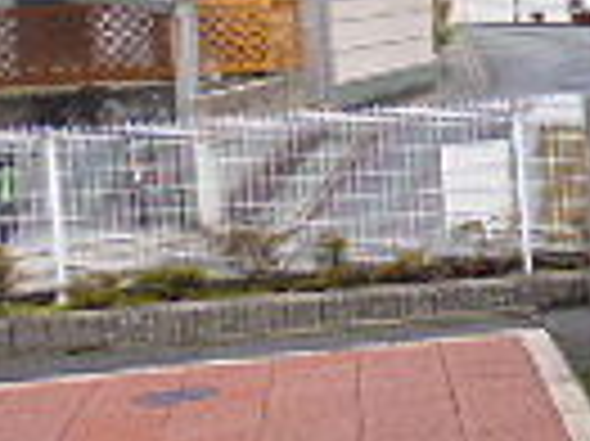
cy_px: 22
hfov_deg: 13.6
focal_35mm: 117
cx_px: 1279
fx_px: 1992
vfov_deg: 12.5
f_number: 2.8
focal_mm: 4.3
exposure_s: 1/320
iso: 100
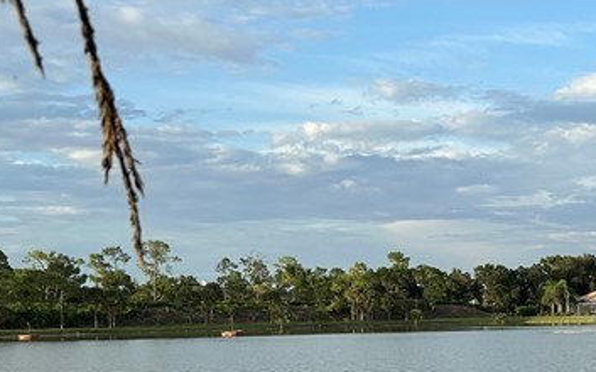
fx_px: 1298
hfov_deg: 24.1
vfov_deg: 16.0
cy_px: 375
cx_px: 667
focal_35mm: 80
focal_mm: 5.7
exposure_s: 1/1751
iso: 50
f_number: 1.5
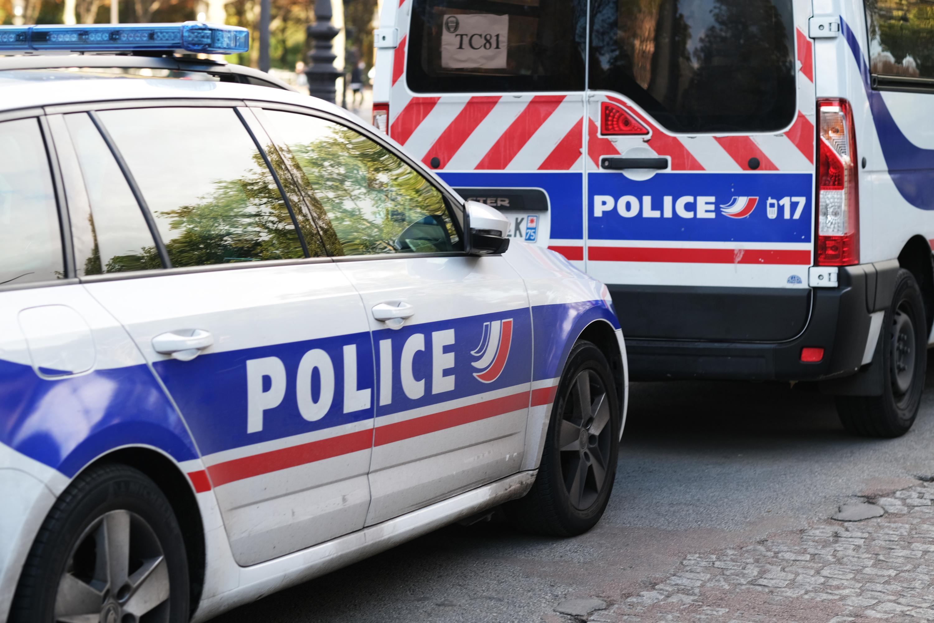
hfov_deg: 24.2
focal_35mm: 84
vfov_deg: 16.3
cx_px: 467
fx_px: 2179
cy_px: 312
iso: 160
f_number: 2.8
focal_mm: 56
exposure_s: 1/125
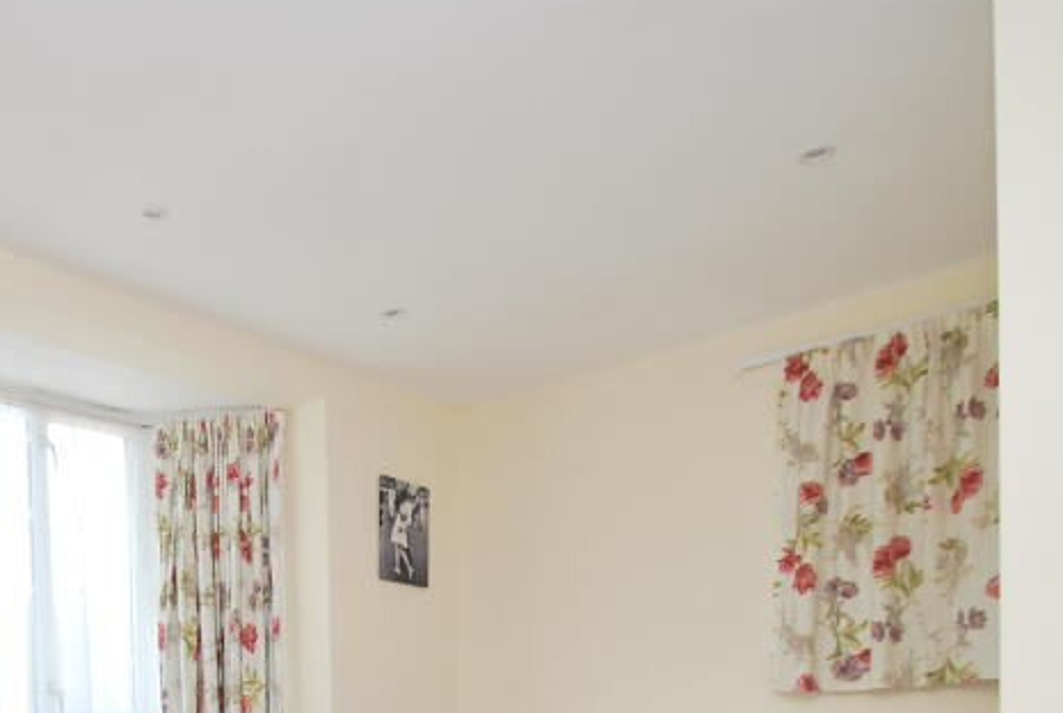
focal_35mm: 33
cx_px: 251
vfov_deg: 35.4
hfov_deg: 54.2
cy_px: 751
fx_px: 976
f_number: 5.6
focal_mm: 10
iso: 200
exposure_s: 1/100
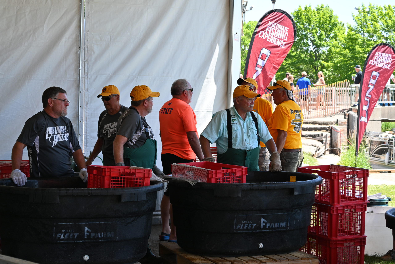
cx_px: 198
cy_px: 132
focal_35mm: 75
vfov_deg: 18.2
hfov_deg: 27.0
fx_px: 823
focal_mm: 50
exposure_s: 1/250
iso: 200
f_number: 5.6
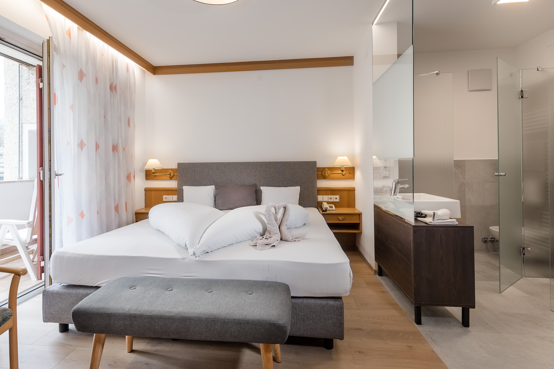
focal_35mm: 18
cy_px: 167
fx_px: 277
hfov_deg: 89.9
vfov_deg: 67.2
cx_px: 261
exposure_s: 1/20
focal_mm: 14
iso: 200
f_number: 9.5
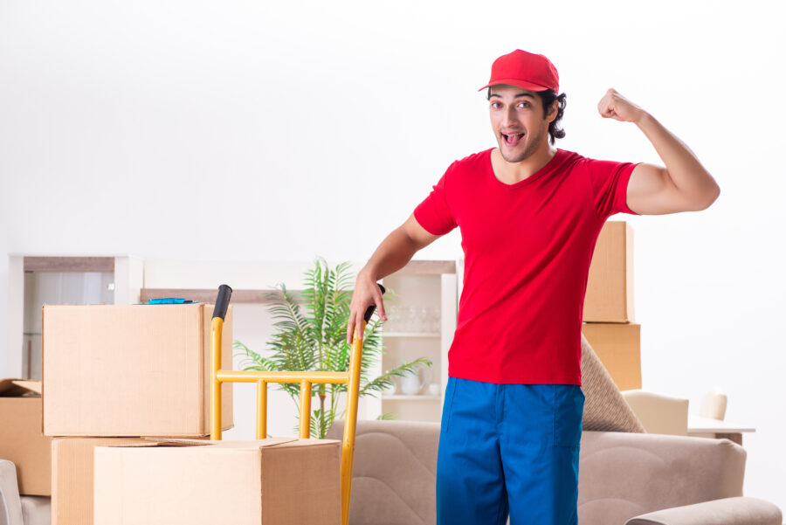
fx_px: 1529
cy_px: 262
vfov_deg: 19.5
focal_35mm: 70
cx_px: 393
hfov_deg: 28.8
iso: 100
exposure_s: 1/100
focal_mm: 70
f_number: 5
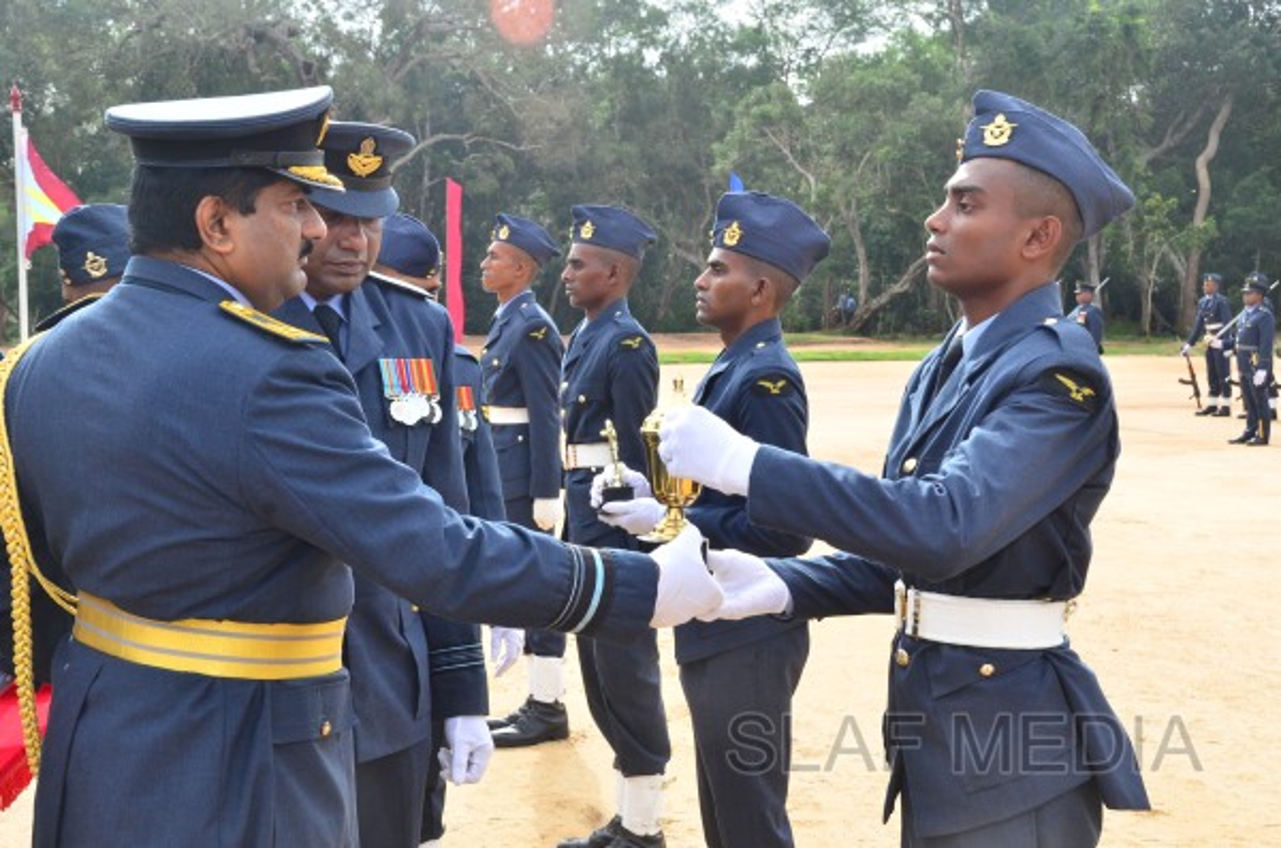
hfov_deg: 33.5
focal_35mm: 60
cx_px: 640
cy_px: 424
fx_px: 2130
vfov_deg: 22.5
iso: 320
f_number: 11
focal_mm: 40
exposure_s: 1/125
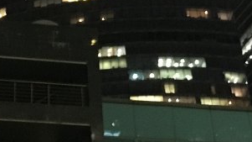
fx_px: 1122
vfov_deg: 7.1
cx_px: 149
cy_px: -93
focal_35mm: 168
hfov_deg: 12.8
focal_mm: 4.15
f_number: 2.2
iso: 500
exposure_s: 1/17
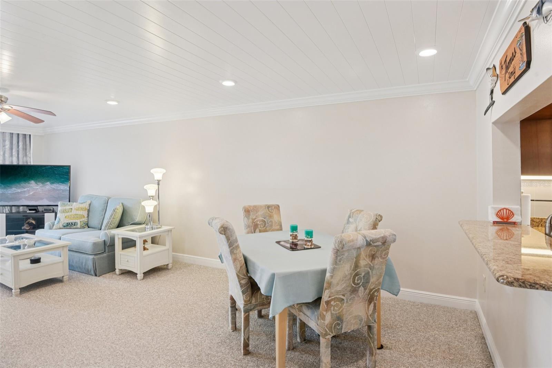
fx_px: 276
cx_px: 276
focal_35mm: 18
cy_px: 184
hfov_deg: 90.0
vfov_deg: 67.4
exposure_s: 1/30
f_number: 8
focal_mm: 18
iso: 400
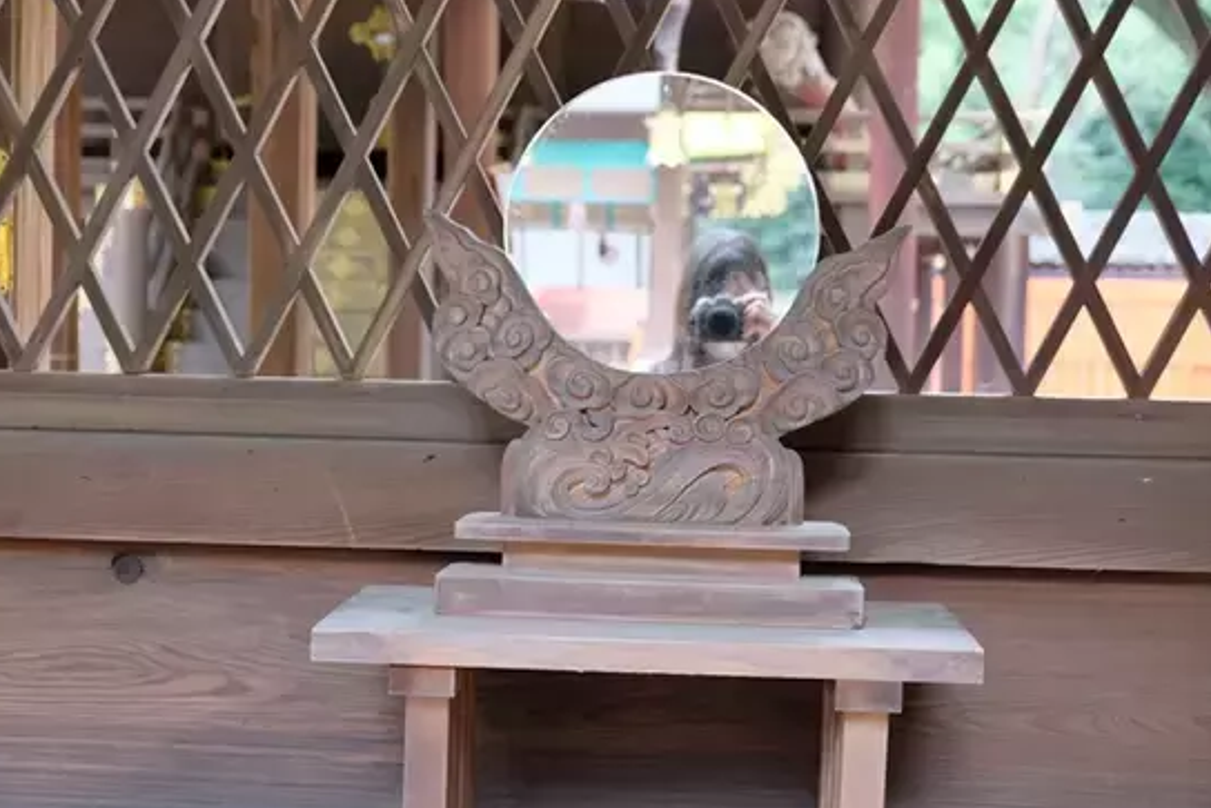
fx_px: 1817
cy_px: 405
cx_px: 637
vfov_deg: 25.1
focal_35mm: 54
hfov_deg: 36.9
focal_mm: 32.9
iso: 5000
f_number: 3.6
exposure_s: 1/60
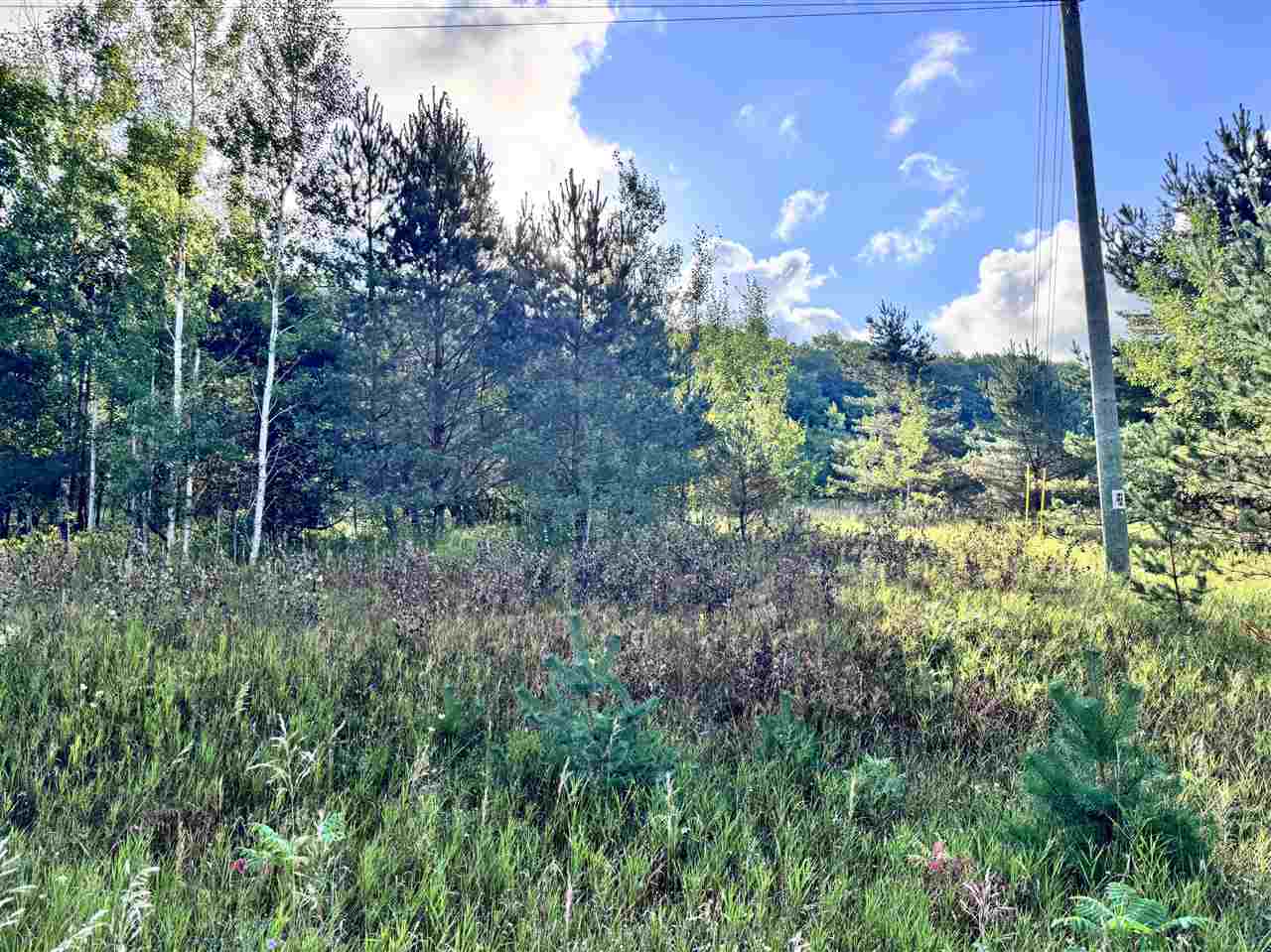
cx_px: 636
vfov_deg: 56.8
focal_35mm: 24
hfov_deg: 71.6
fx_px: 881
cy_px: 476
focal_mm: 6.76
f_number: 1.78
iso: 80
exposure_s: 1/2105
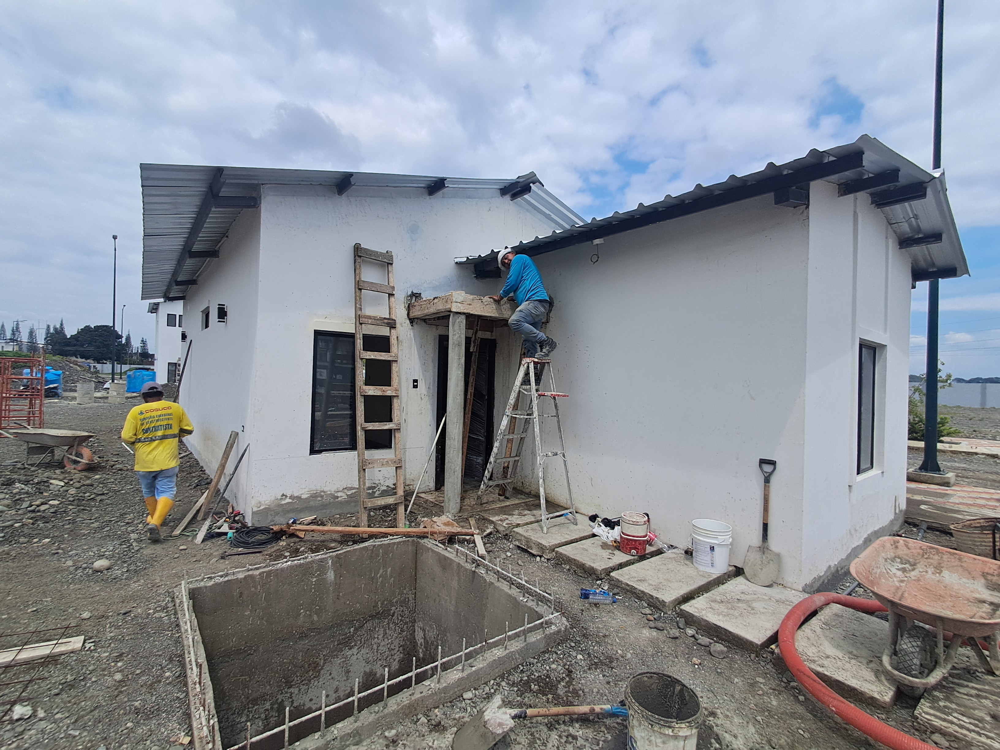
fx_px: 462
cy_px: 375
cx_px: 500
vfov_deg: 78.1
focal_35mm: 16
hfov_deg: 94.5
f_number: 2.2
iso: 40
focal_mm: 1.64
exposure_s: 1/1733
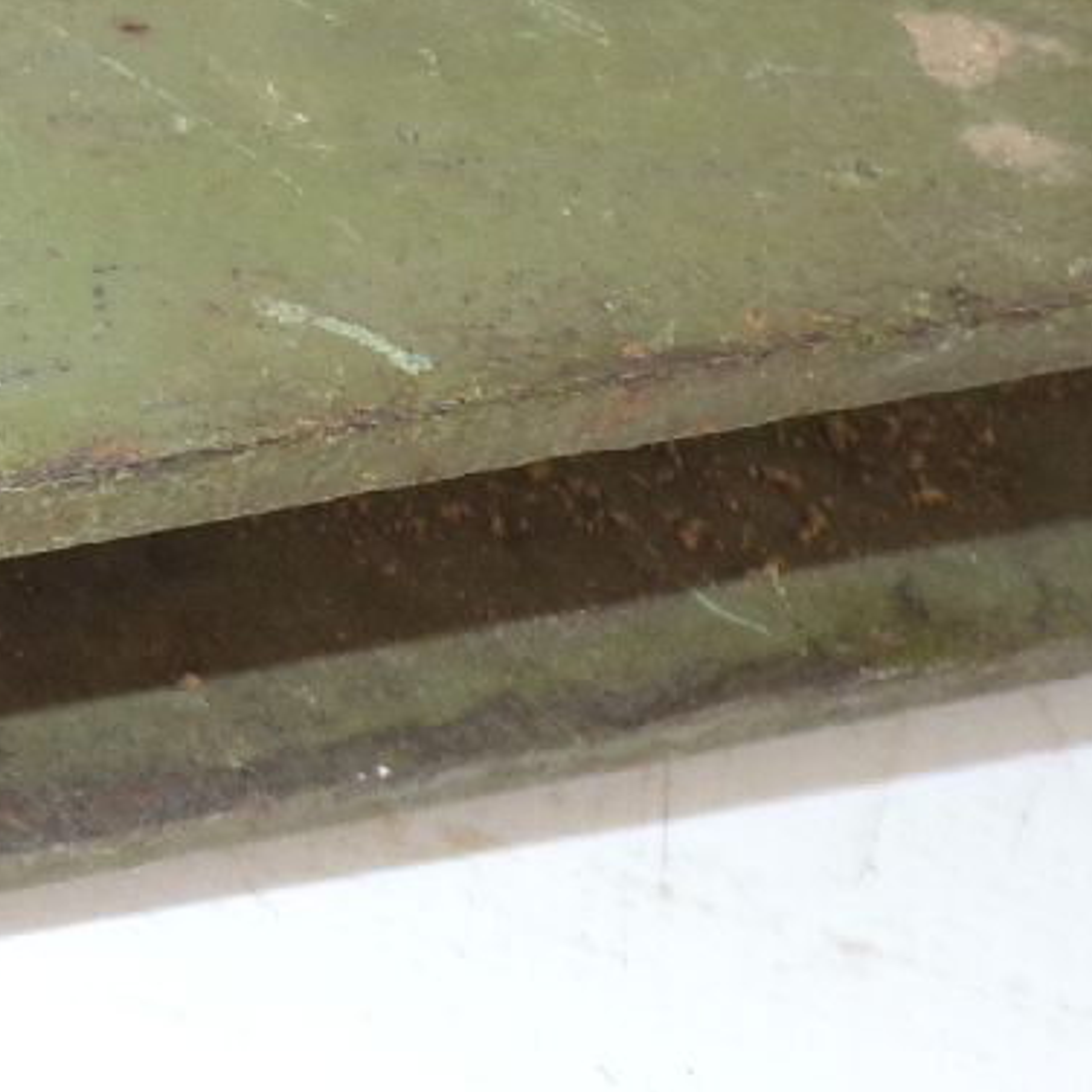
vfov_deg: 16.7
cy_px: 549
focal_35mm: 104
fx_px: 3712
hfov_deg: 13.6
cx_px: -1274
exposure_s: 1/38
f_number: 3
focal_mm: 4.3
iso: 80
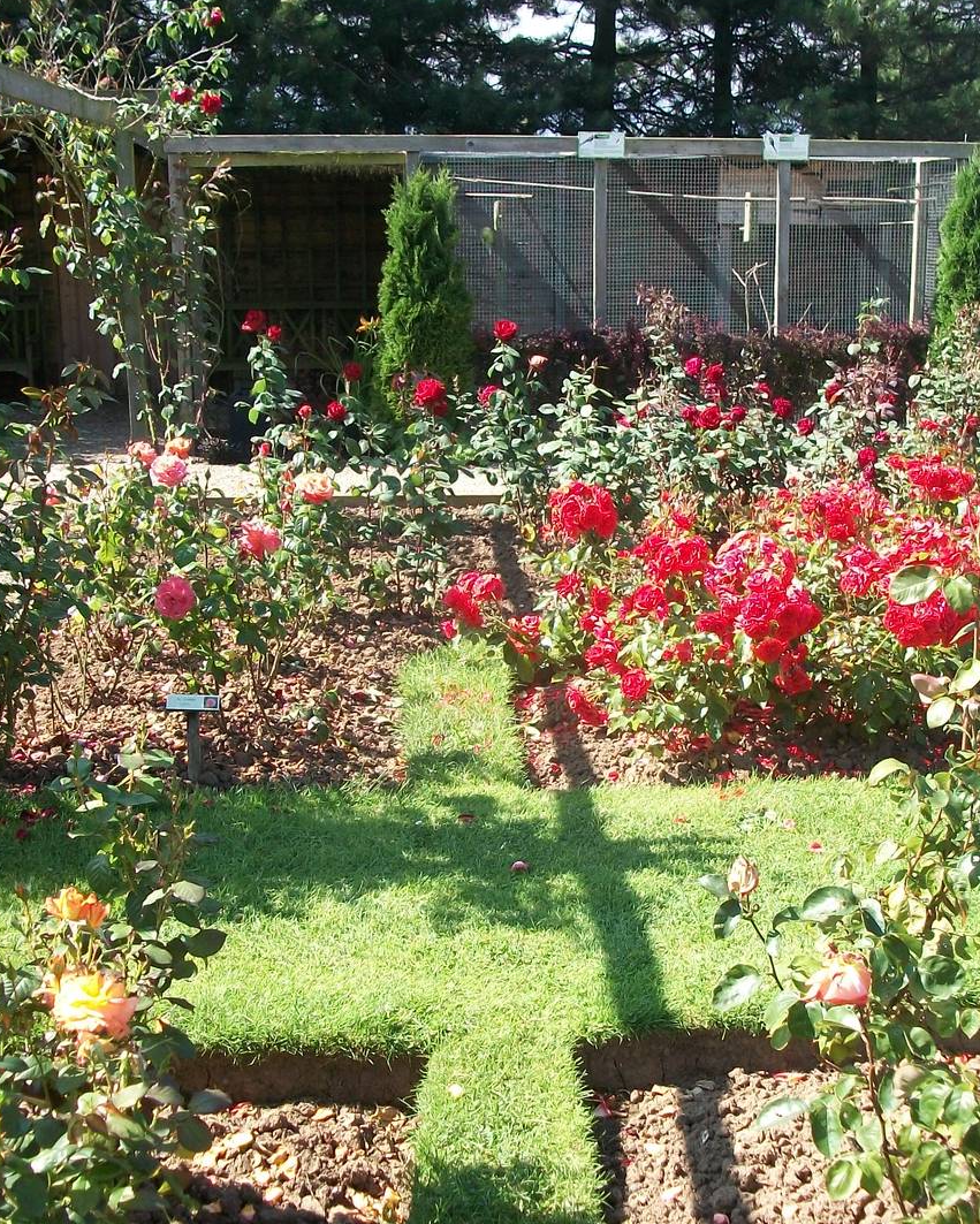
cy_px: 607
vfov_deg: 39.5
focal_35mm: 47
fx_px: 1703
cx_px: 521
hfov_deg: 32.1
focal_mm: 5.7
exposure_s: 1/400
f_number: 2.9
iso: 80
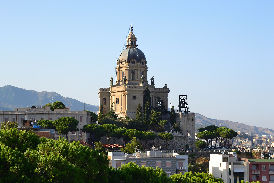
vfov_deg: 18.2
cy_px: 92
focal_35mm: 75
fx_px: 571
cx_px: 137
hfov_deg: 27.0
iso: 100
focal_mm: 50
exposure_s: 1/80
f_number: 10
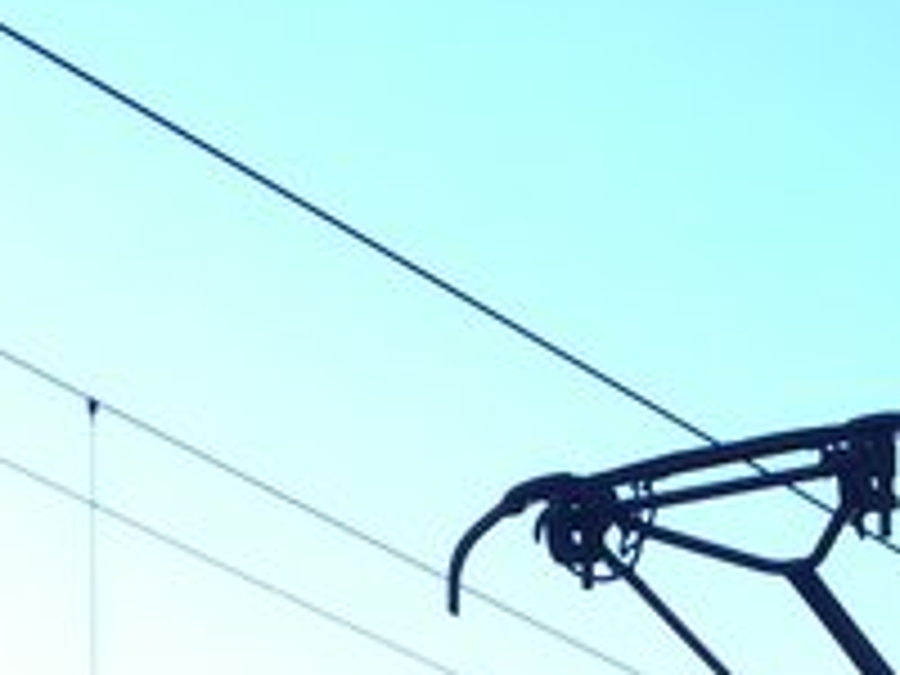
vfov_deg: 7.9
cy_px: 1602
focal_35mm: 174
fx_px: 4524
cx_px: 1323
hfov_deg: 11.0
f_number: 2.2
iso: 32
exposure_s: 1/395
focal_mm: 4.15
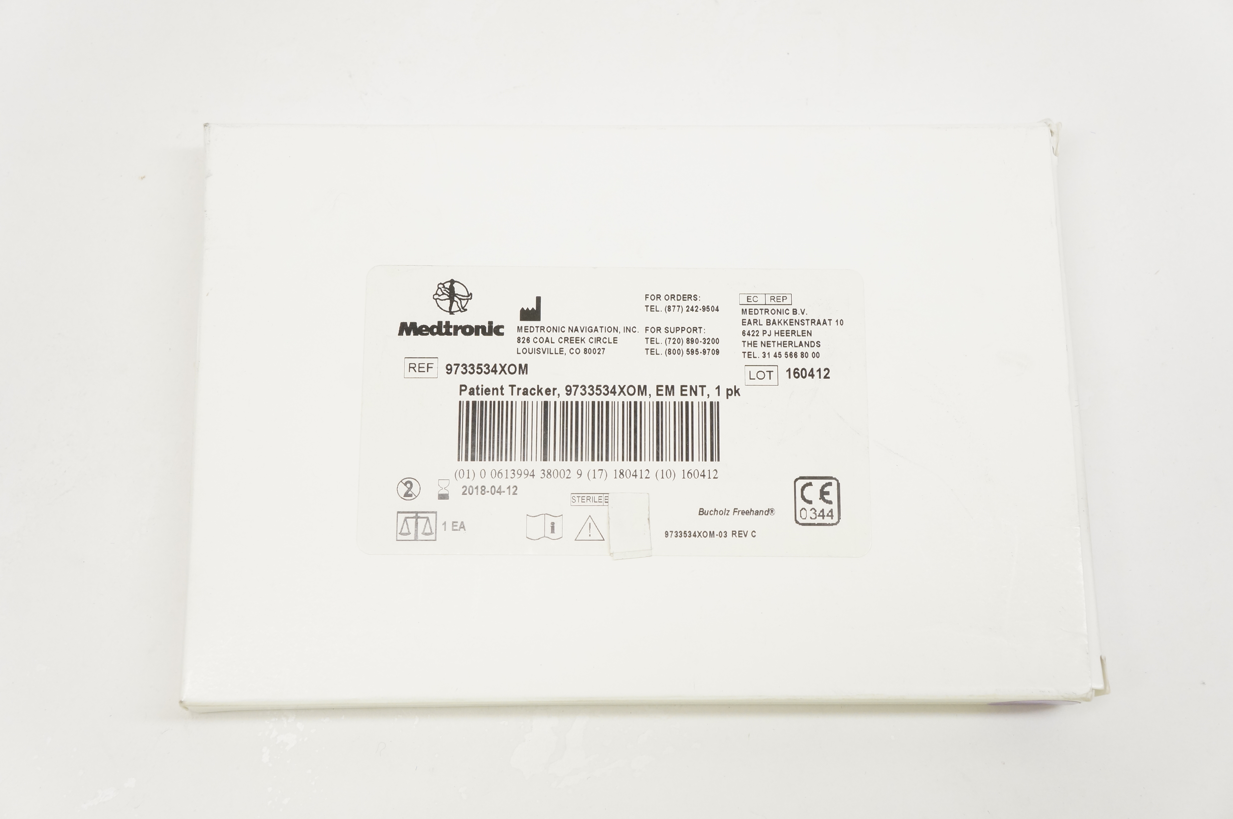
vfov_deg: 26.4
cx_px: 616
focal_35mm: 51
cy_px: 410
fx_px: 1745
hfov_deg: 38.9
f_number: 7.1
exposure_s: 1/100
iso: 800
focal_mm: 34
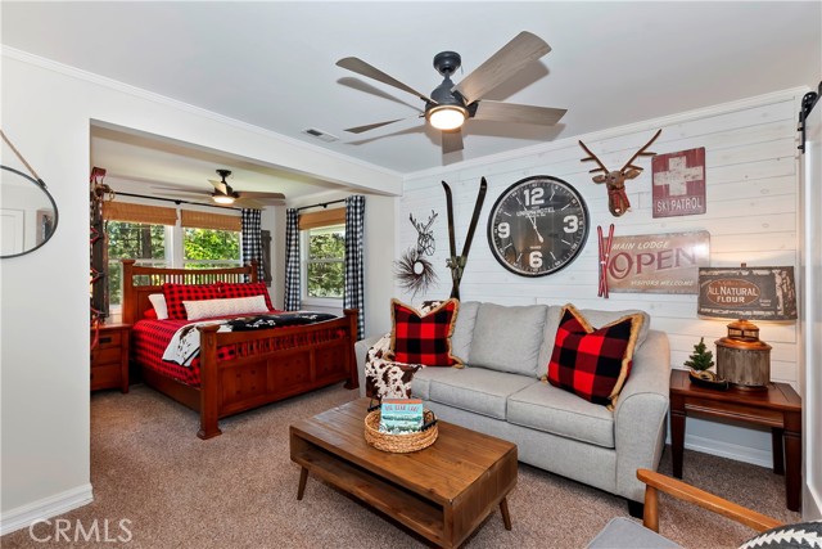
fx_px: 343
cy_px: 274
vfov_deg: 77.4
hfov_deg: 100.4
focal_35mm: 15
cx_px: 411
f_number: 8
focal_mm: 10
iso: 400
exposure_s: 1/30
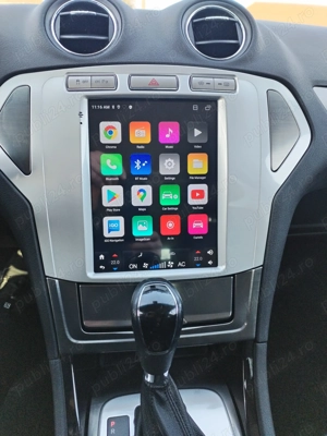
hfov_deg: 48.2
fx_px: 365
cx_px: 164
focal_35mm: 29
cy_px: 218
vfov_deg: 61.7
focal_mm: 4.75
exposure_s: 1/120
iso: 153
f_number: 1.8
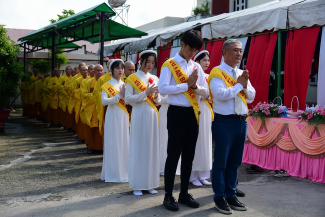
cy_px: 108
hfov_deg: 42.7
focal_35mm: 46
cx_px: 162
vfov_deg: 29.3
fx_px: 415
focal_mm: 46
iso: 320
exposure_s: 1/1600
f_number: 4
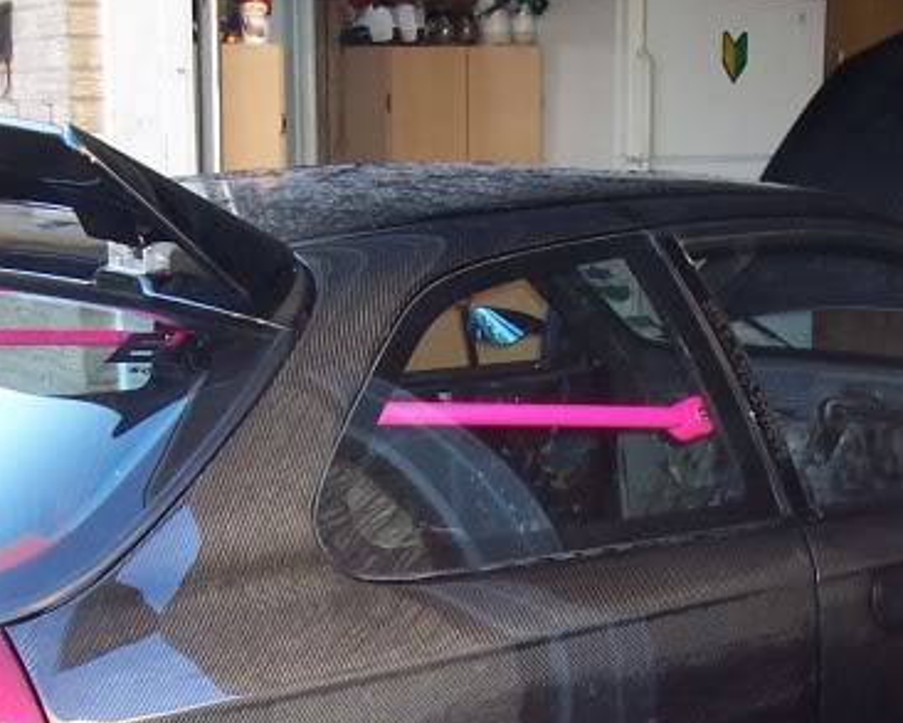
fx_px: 2112
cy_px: 735
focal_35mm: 79
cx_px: 412
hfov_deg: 24.1
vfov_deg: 18.9
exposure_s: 1/90
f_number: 2.8
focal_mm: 5.6
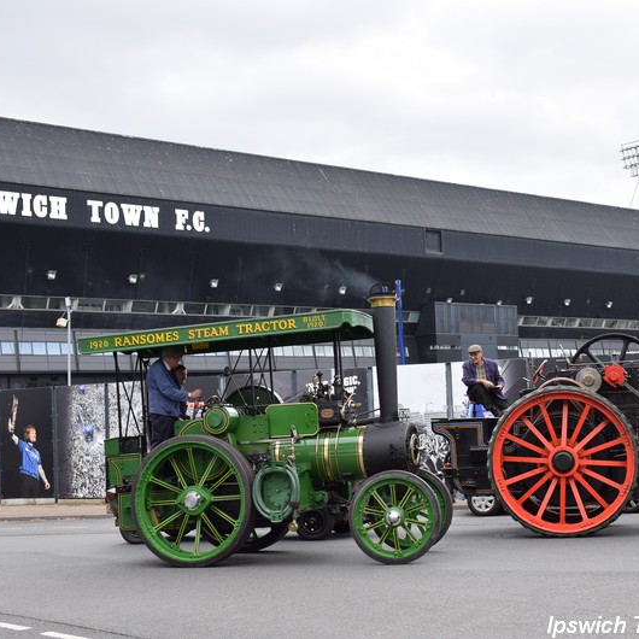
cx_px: 411
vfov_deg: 34.0
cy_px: 320
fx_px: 1044
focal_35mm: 50
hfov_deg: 33.8
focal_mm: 26
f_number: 7.1
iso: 200
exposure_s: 1/250
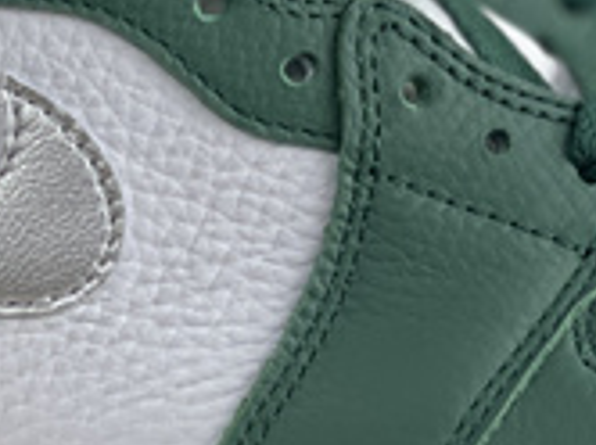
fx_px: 4917
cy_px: 188
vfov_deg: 5.2
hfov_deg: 6.9
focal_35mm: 286
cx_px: 158
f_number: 2.2
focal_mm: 7.5
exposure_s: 1/100
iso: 160
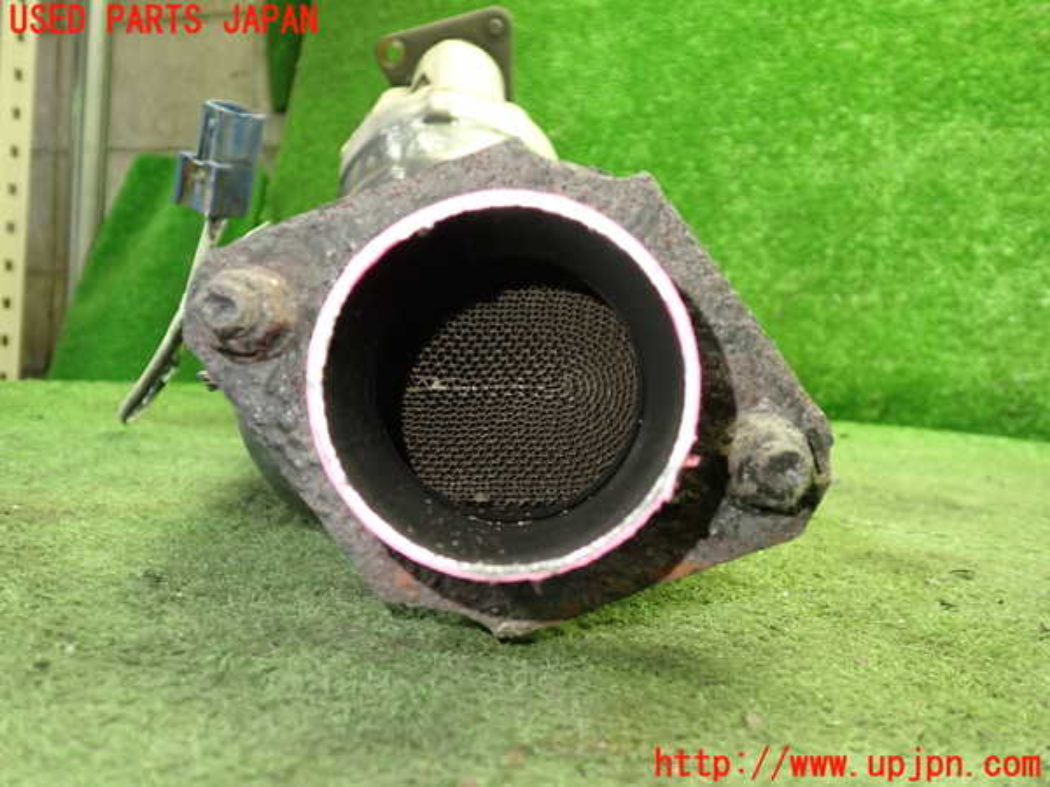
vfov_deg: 46.8
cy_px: 394
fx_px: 910
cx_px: 525
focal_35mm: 30
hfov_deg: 60.0
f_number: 2.3
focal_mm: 5.4
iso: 400
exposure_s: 1/30
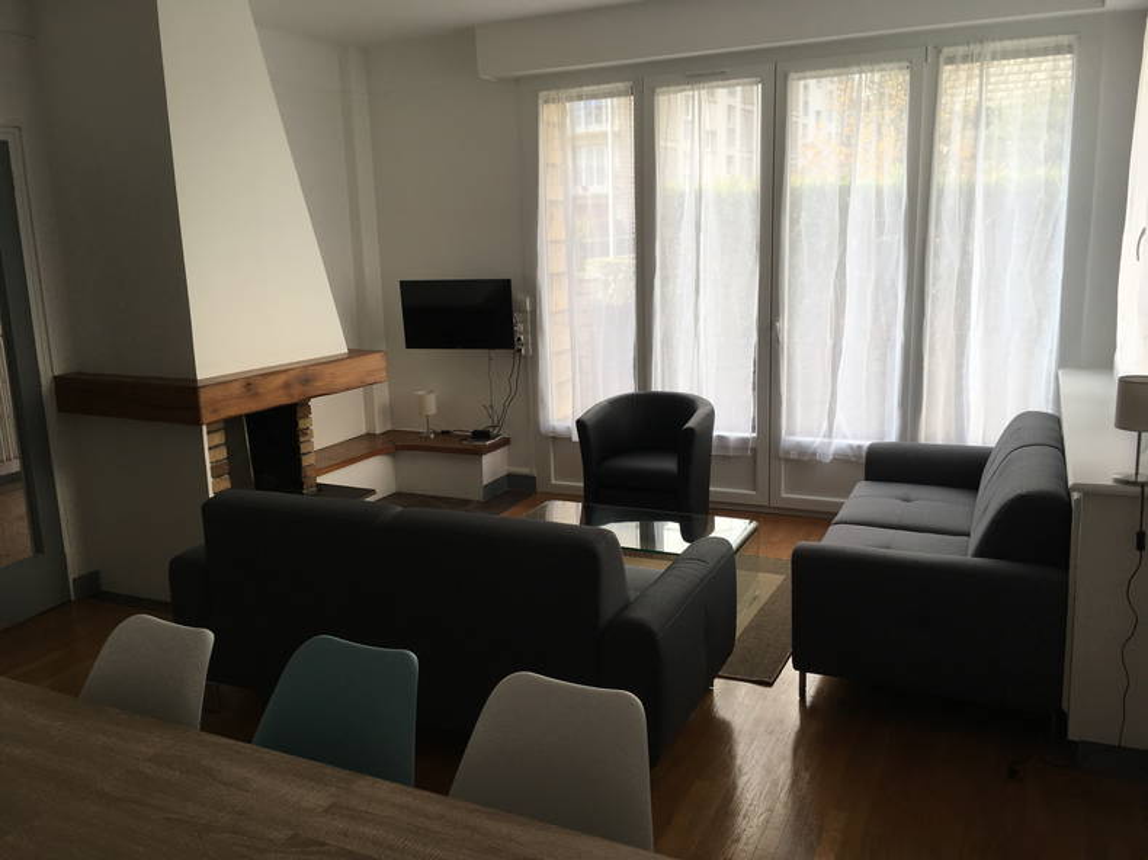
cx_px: 574
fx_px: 961
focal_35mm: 29
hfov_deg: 61.7
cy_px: 430
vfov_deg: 48.2
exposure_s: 1/100
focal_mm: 4.15
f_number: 2.2
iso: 25
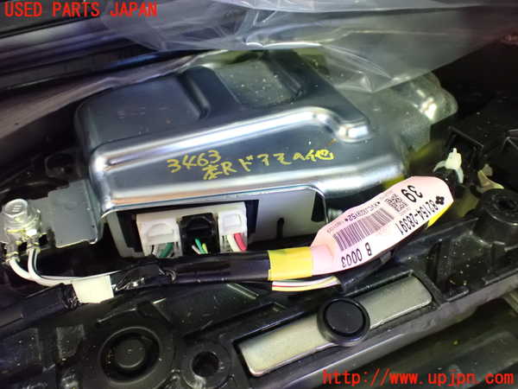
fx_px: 449
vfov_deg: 46.8
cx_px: 259
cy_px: 194
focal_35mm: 30
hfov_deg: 60.0
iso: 1600
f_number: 2.3
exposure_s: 1/30
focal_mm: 5.4
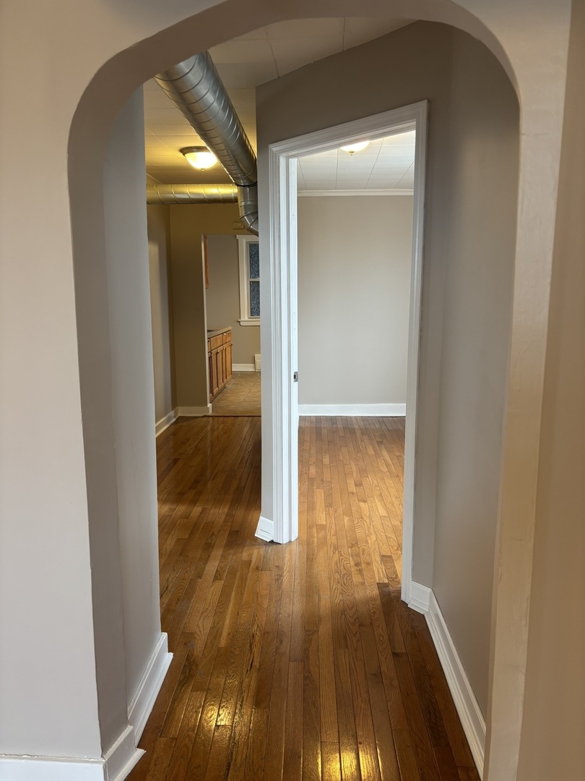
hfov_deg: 53.1
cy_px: 390
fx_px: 586
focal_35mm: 26
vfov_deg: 67.3
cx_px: 292
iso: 100
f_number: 1.6
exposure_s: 1/60
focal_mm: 5.96
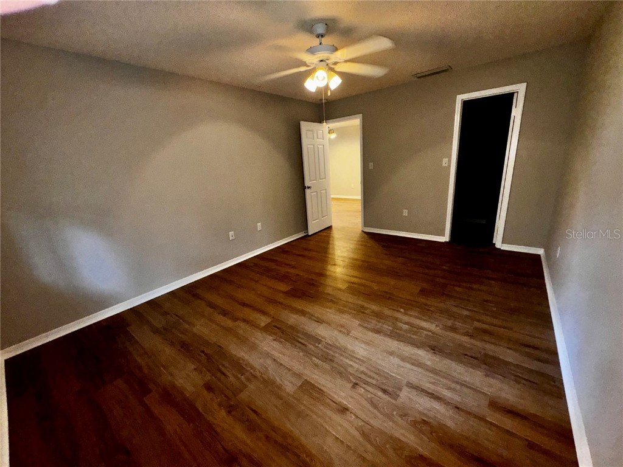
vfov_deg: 85.7
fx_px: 252
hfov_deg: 102.1
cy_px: 234
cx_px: 312
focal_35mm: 14
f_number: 2.2
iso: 80
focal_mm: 2.22
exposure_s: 1/60
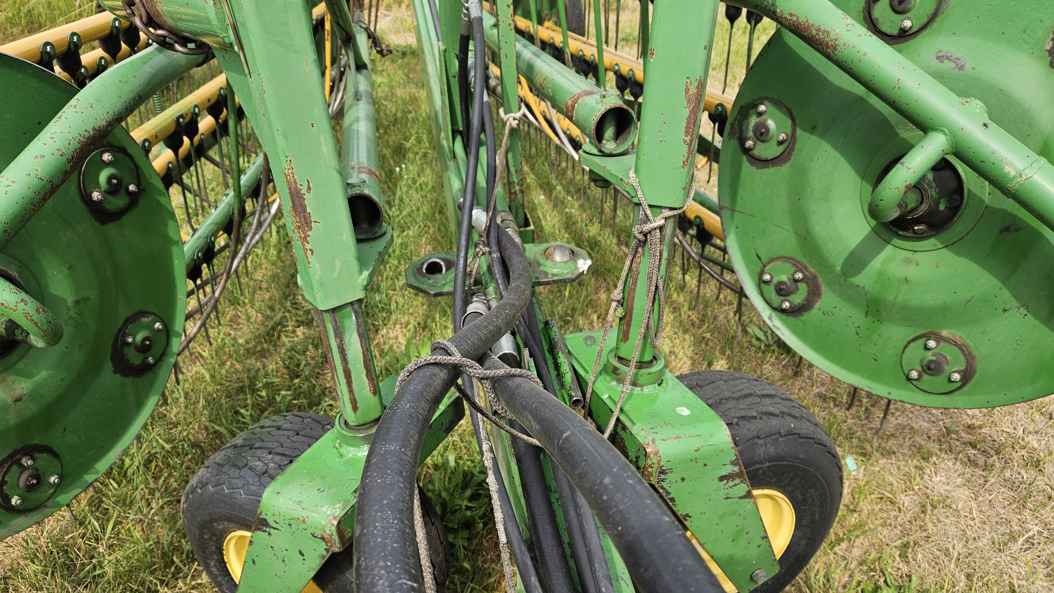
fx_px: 727
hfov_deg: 71.9
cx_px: 518
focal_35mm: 26
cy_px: 378
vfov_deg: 44.0
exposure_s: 1/675
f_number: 1.8
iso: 25
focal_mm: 5.4
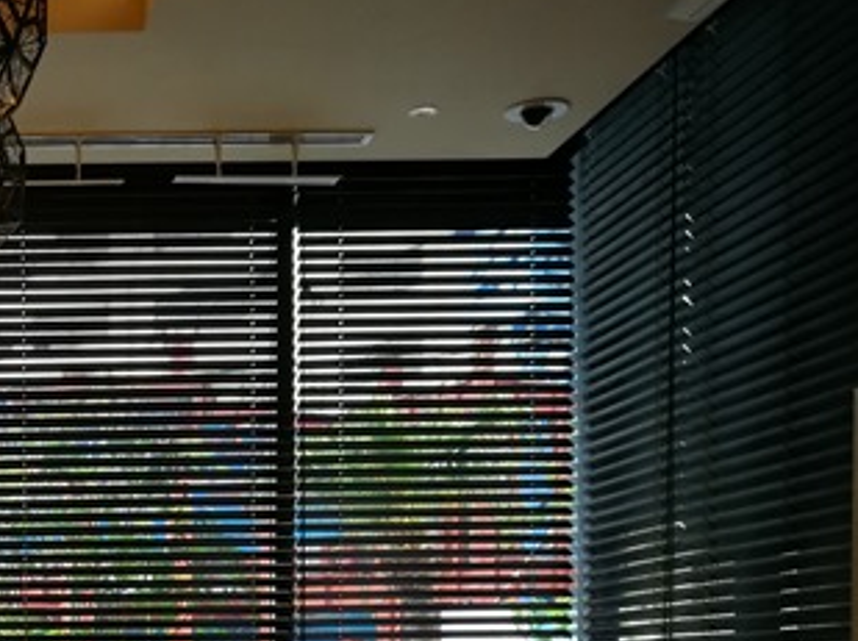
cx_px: -92
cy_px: 713
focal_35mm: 63
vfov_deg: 21.9
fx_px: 1560
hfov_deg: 28.0
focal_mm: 4.5
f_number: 2.2
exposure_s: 1/60
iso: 200
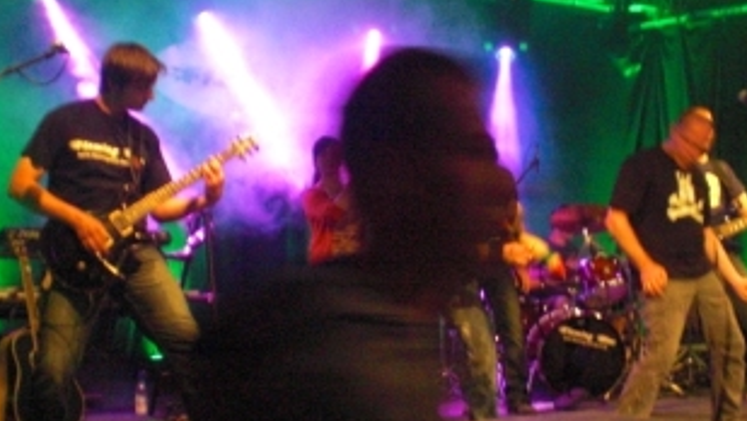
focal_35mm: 60
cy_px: 261
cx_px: 462
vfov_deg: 20.0
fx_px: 1189
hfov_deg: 34.7
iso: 800
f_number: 3.1
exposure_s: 1/20
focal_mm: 6.3
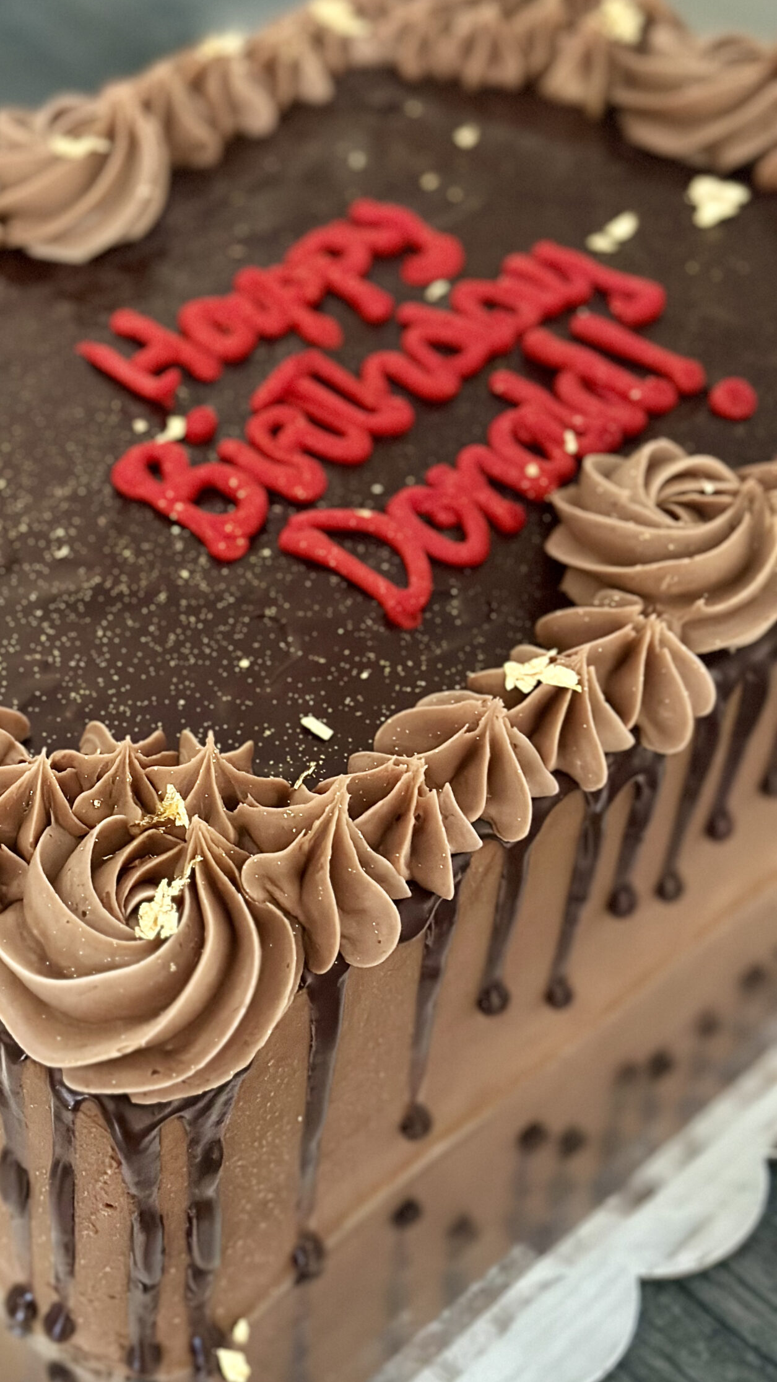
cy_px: 735
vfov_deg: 34.9
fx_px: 2198
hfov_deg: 19.9
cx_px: 183
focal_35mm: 60
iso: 800
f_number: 1.78
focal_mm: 6.86
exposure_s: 1/30
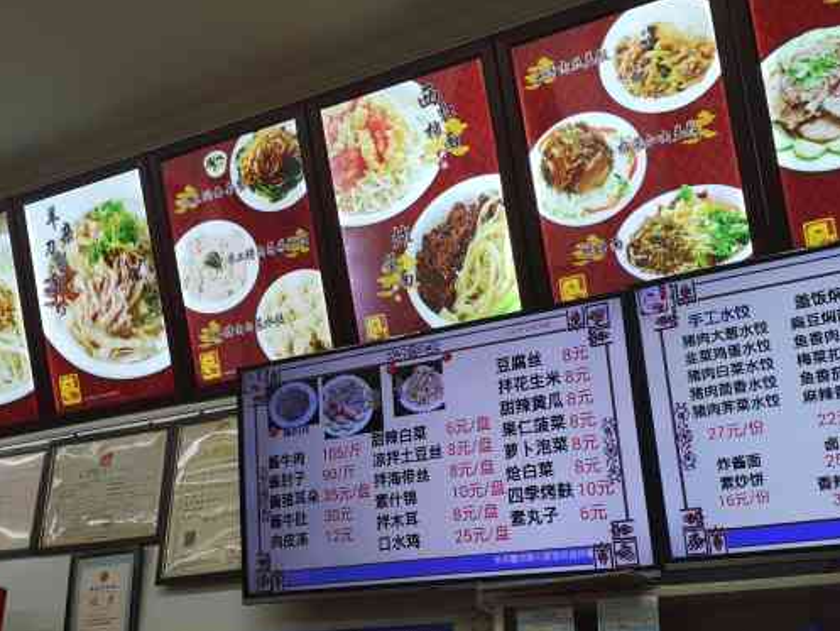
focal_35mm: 38
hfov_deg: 49.0
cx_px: 414
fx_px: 922
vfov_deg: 37.6
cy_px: 385
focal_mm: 5.58
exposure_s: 1/100
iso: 80
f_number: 1.8
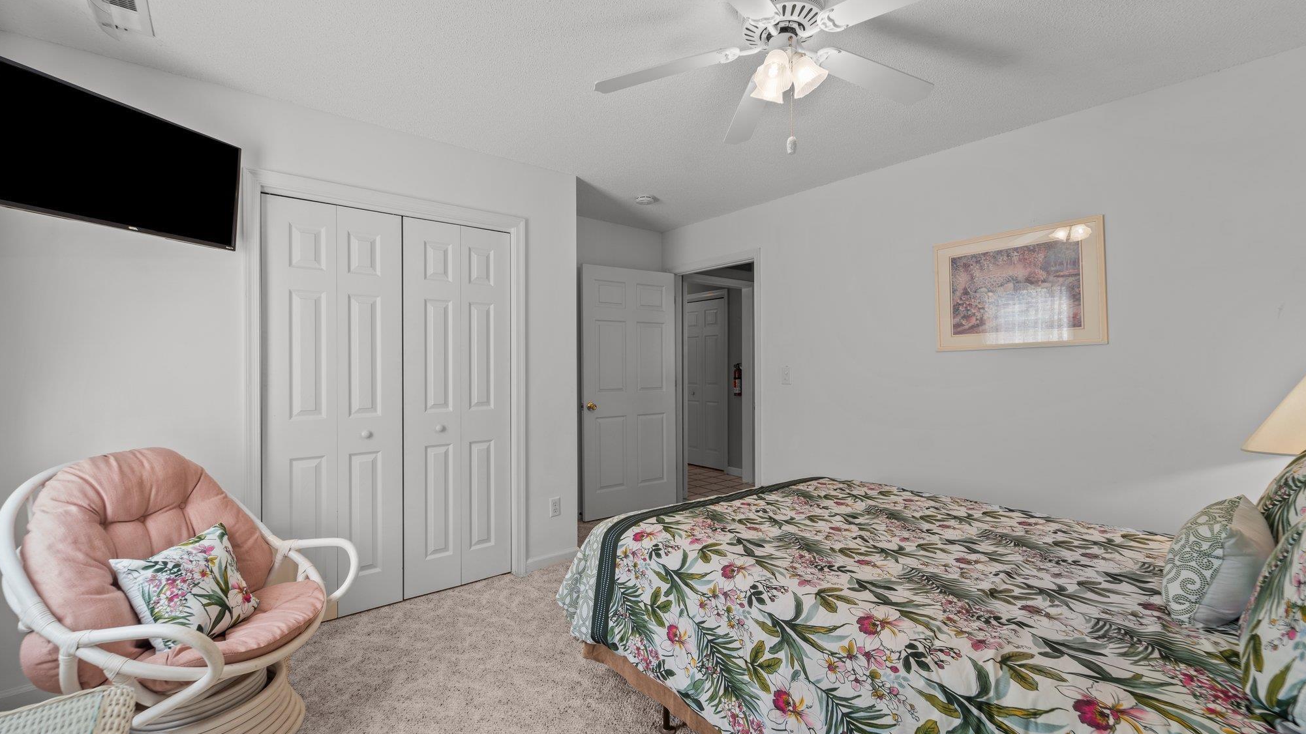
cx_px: 643
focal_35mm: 15
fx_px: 519
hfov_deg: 103.0
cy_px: 386
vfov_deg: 70.5
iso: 100
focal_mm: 14
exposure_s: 1/2.5
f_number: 8
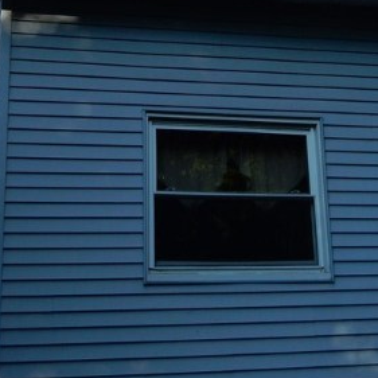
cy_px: -36
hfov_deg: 19.8
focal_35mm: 87
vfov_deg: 19.1
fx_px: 1075
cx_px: 276
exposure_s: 1/400
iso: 125
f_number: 4
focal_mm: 6.4
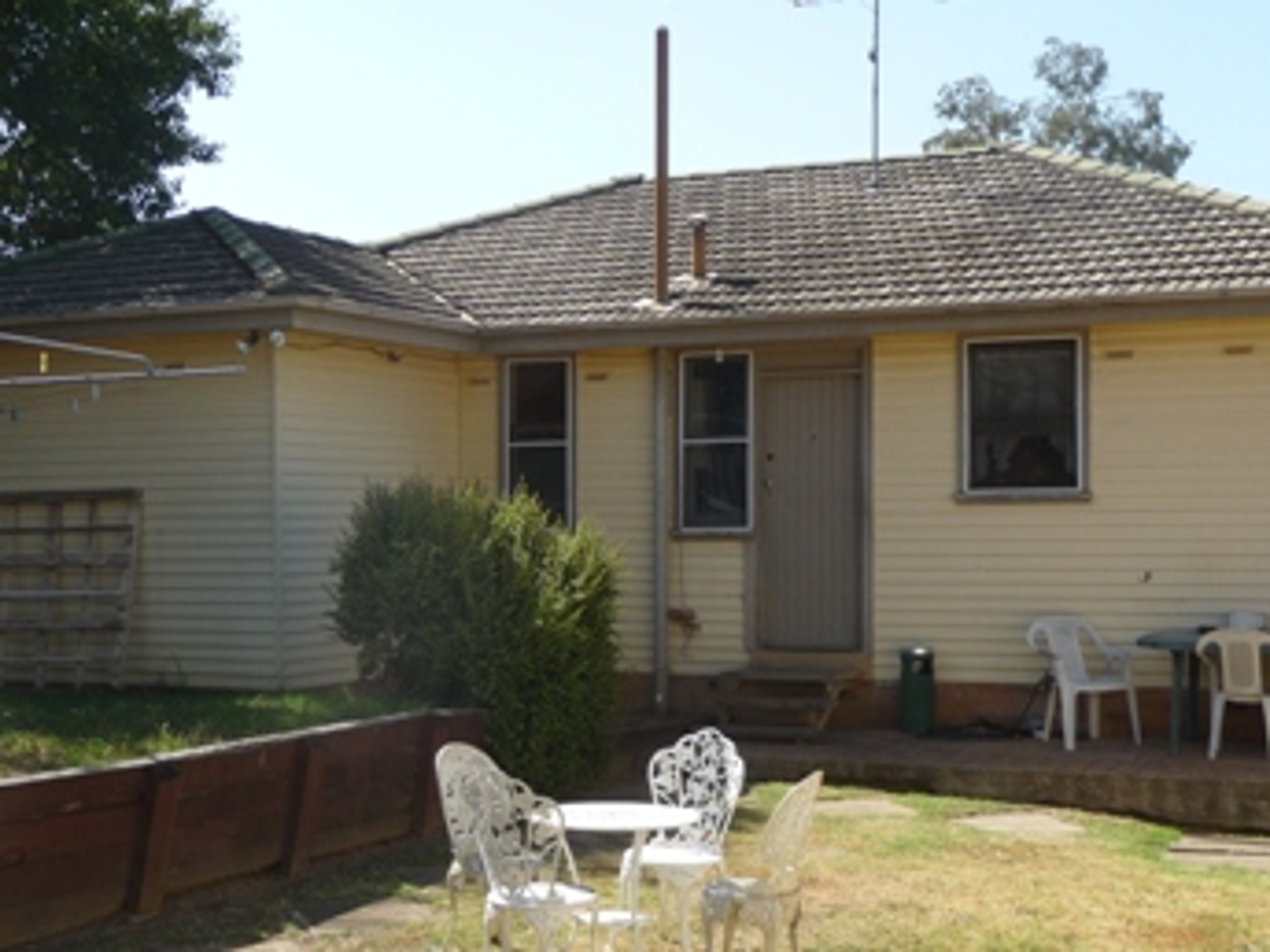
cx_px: 543
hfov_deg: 34.3
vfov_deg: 26.1
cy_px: 561
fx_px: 2055
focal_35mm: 56
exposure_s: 1/500
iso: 100
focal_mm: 7.1
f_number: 4
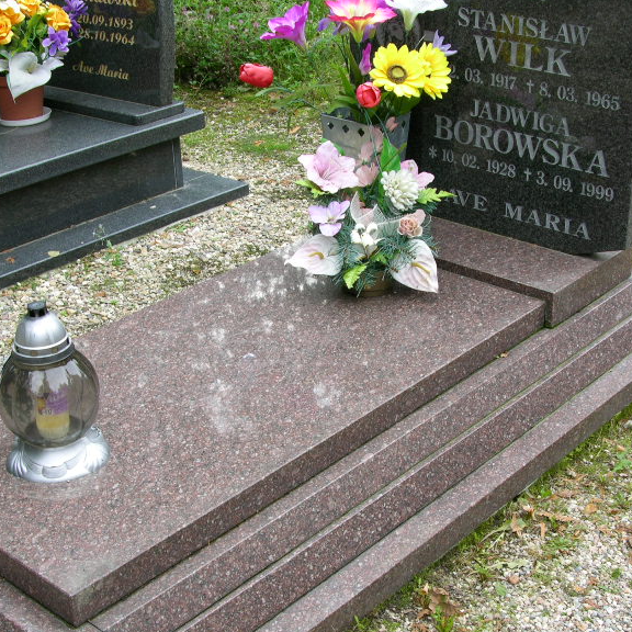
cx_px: 330
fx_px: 1136
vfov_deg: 31.1
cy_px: 358
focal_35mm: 55
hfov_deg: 31.1
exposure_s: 1/78
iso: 50
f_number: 4
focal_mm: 8.9
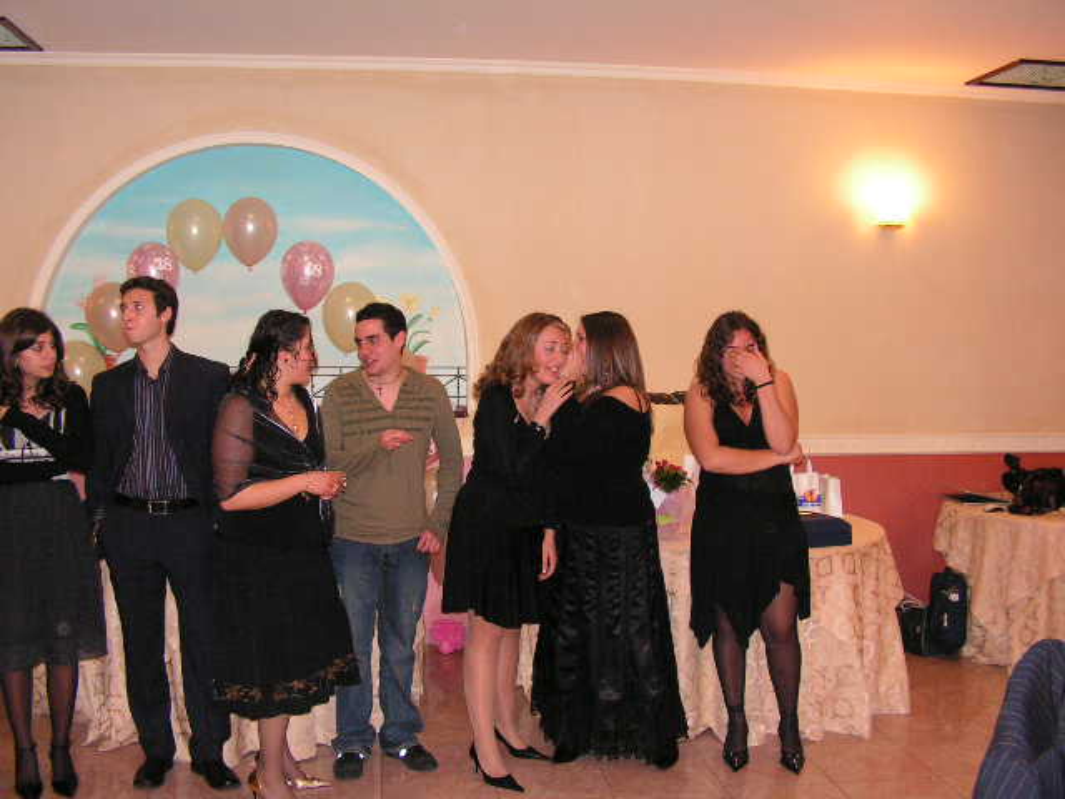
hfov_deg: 51.4
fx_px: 1108
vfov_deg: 39.7
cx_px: 532
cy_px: 400
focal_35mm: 36
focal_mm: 6
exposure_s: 1/40
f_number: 3.2
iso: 200
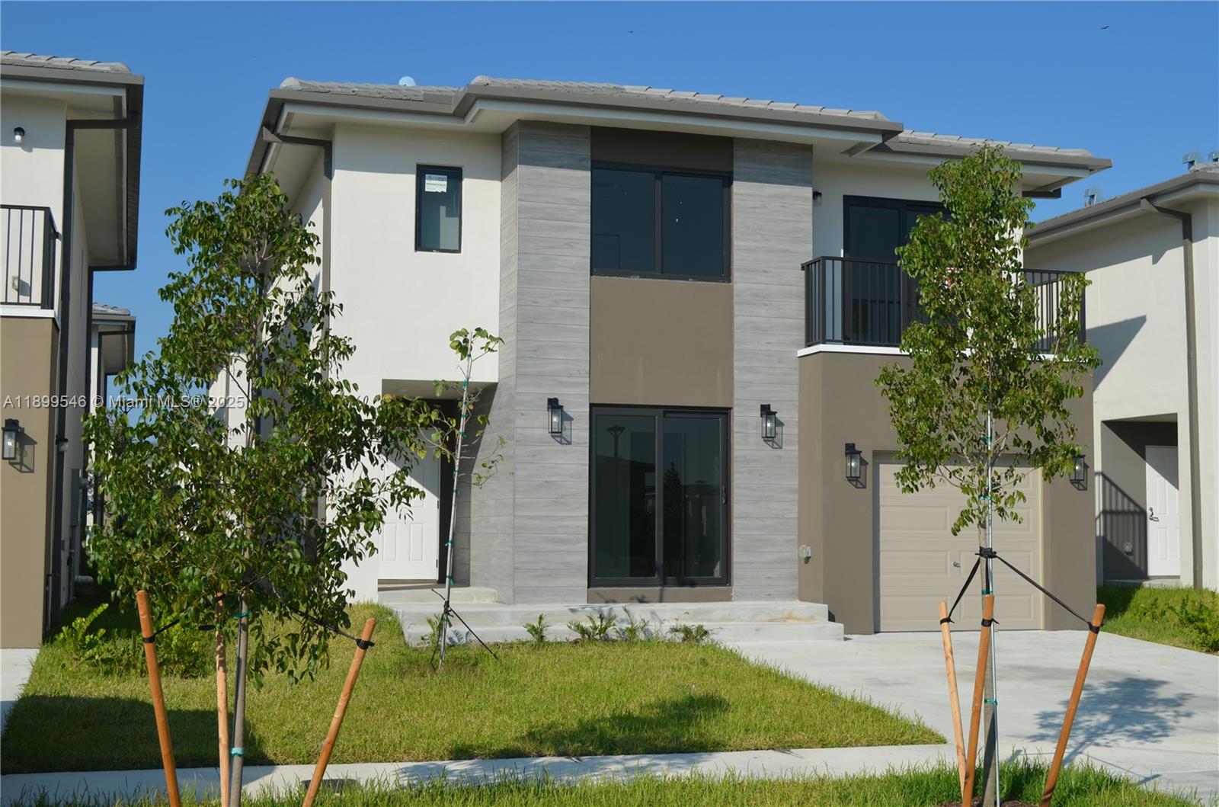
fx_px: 1520
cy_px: 404
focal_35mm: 45
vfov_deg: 29.7
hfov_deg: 43.7
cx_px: 610
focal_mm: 30
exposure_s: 1/320
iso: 100
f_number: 9
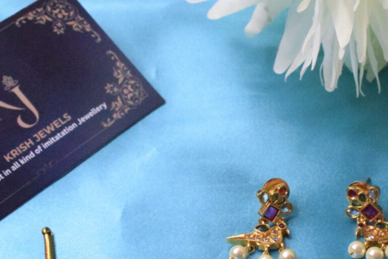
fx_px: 1297
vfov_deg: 11.3
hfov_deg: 16.8
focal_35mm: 120
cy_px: 275
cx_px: 330
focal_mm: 31
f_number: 10
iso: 8000
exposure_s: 1/60
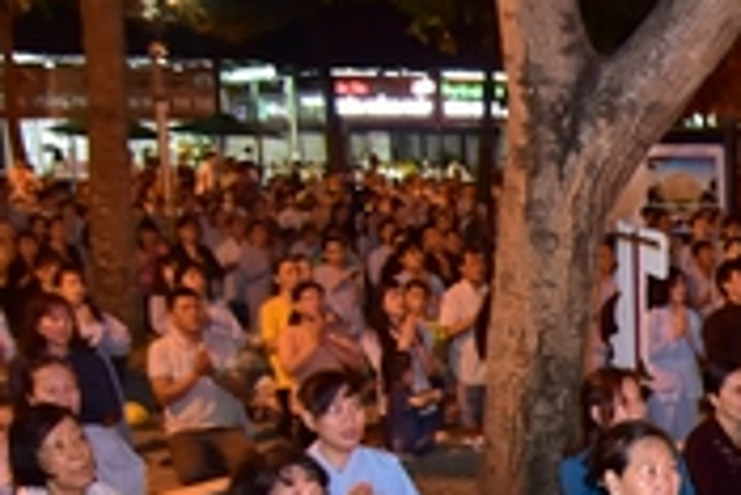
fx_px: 1833
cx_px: 1080
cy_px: 673
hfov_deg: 20.0
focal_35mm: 89
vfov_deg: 14.6
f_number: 4
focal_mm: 24
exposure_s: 1/25
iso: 1000
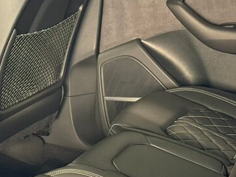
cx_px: -14
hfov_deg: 14.4
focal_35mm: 134
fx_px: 913
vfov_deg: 11.1
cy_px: 66
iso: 250
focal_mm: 6.76
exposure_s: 1/53
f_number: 1.78
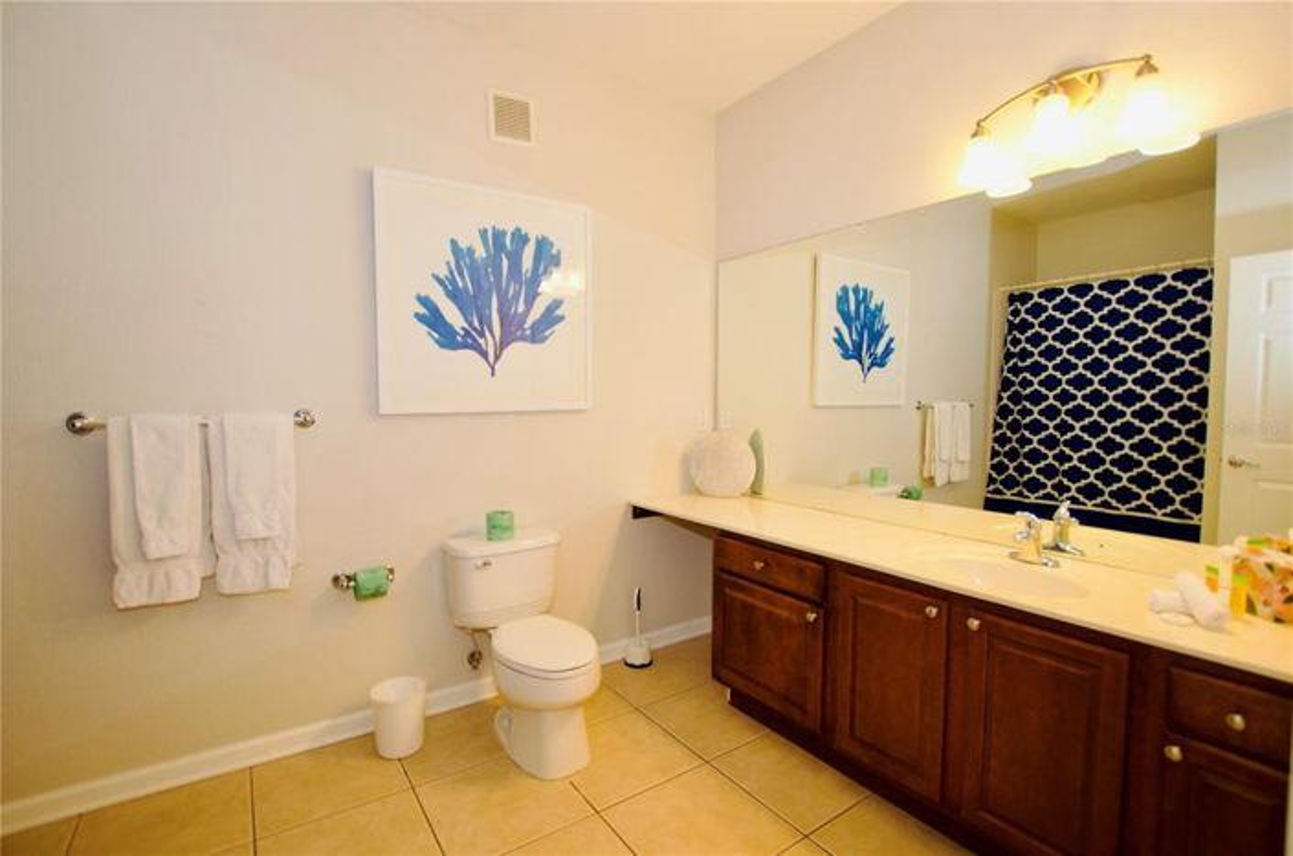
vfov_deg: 71.8
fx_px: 591
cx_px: 646
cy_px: 428
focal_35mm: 16
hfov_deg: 95.1
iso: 400
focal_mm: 11
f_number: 4
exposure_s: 1/60
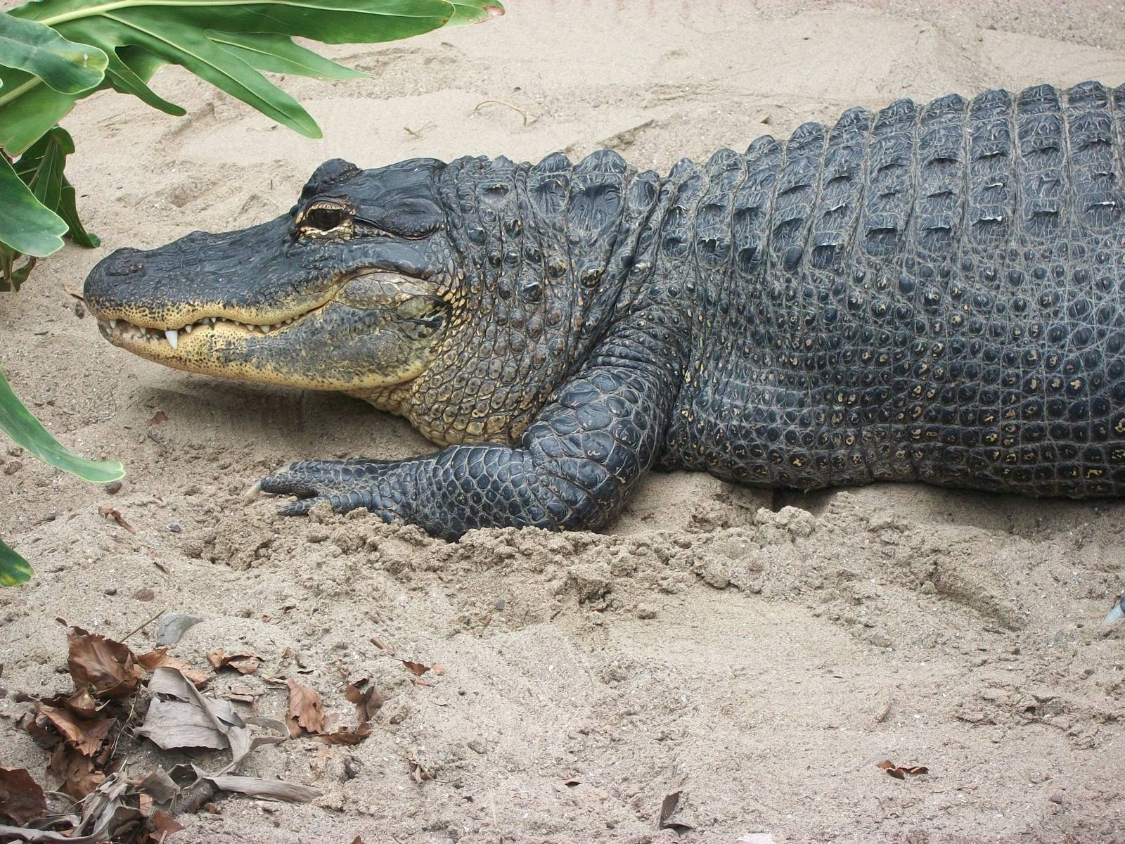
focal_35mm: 96
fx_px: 3120
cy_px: 422
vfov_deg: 15.4
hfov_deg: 20.4
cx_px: 562
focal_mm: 17.1
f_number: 5.2
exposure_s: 1/60
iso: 137
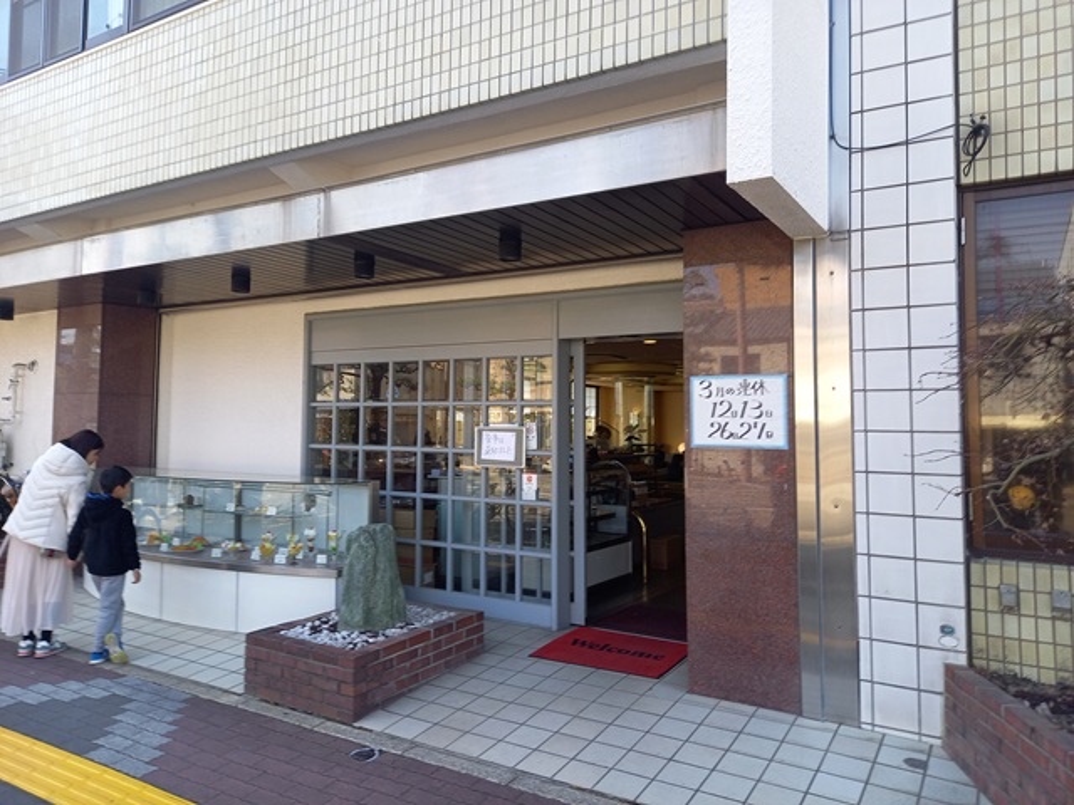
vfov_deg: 54.9
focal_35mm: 25
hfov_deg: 69.4
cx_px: 537
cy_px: 402
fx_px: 776
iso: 50
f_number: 1.8
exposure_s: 1/132
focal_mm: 4.65
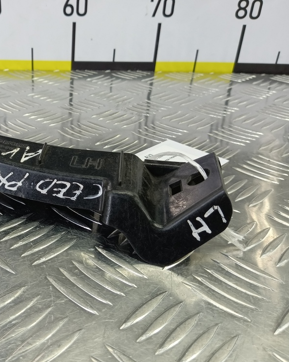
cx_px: 48
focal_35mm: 31
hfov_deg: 44.2
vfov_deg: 57.2
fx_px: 332
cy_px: 180
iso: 140
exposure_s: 1/50
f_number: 1.6
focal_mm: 4.11
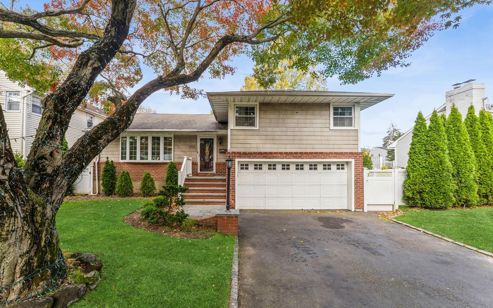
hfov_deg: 101.4
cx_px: 238
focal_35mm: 15
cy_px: 164
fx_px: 202
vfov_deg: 74.7
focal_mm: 14
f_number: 11
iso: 100
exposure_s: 1/25
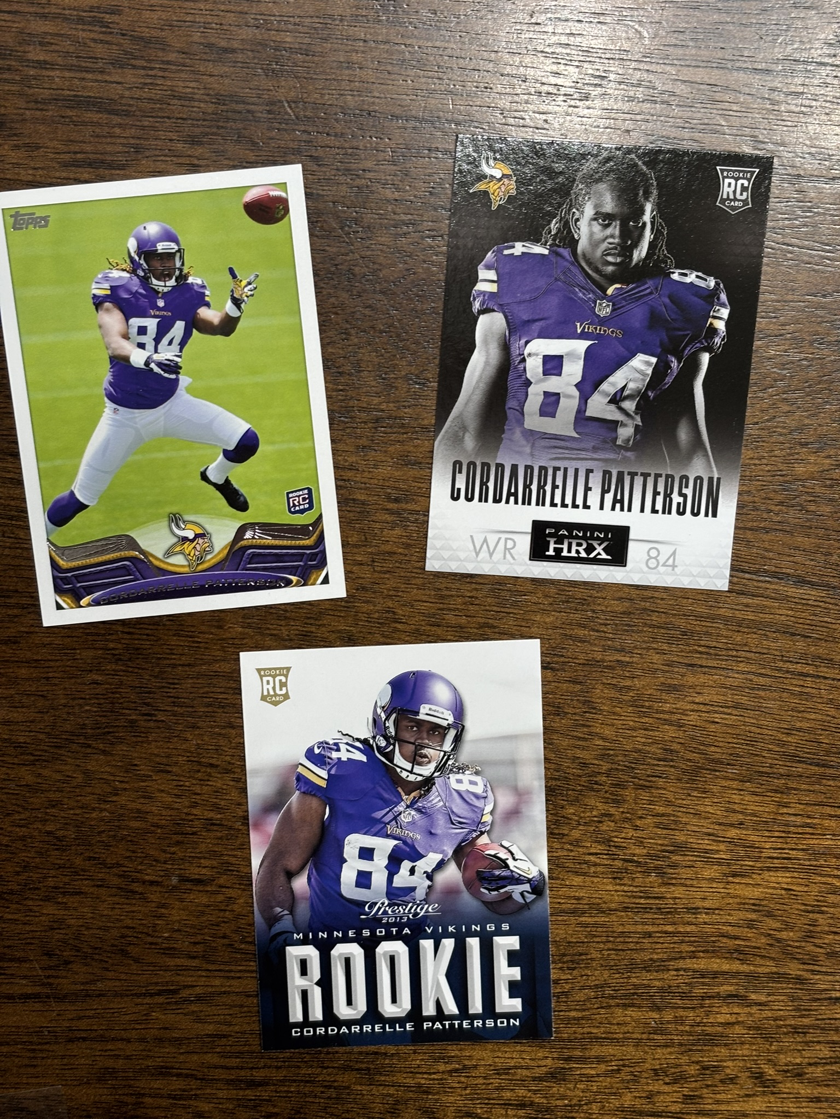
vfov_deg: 36.8
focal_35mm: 52
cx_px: 420
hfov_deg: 28.0
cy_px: 560
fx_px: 1682
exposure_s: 1/60
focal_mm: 5.96
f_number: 1.6
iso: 40
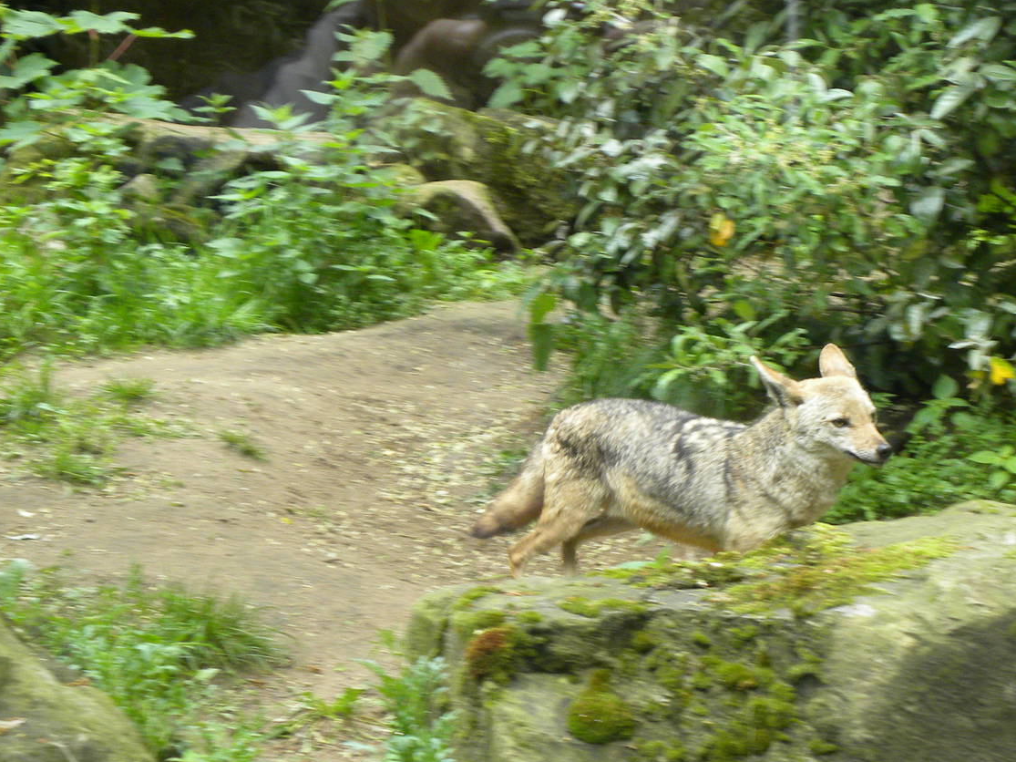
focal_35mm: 122
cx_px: 609
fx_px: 3580
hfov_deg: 16.1
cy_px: 473
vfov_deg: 12.1
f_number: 4
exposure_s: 1/79.5
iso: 174
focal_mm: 15.1
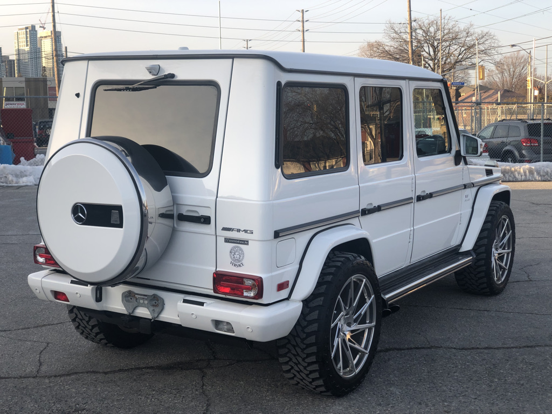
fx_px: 829
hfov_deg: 36.8
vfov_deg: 28.0
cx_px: 276
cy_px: 207
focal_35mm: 52
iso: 16
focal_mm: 6
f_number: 2.4
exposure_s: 1/164
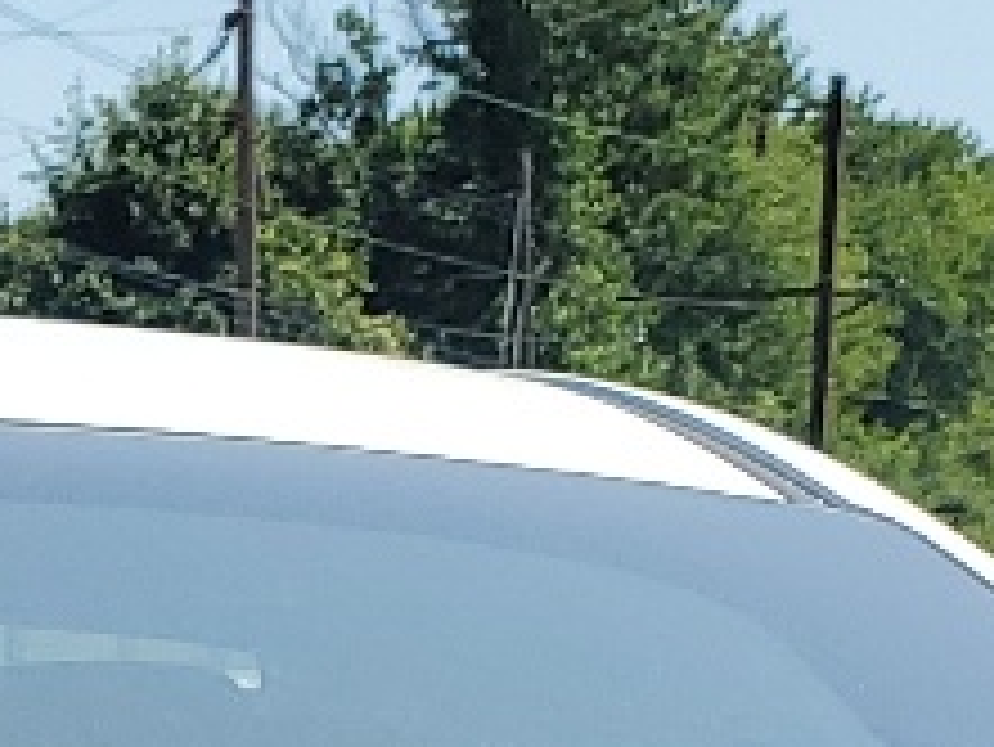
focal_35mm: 188
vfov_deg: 7.1
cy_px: 2254
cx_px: -531
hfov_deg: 10.2
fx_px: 5401
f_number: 1.5
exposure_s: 1/2500
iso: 50
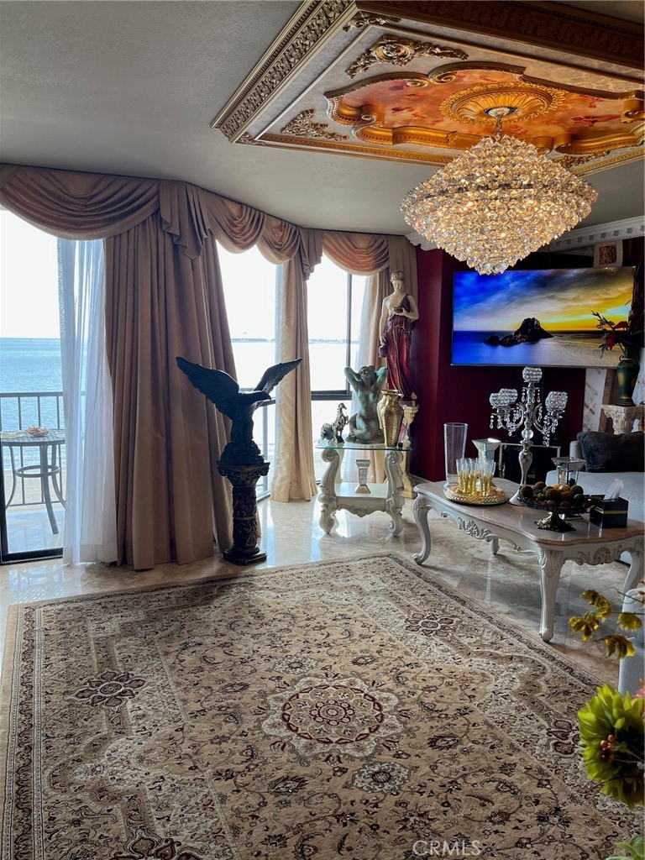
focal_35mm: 26
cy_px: 430
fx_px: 646
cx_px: 322
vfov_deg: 67.3
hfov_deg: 53.1
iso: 40
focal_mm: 5.1
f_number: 1.6
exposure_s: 1/171
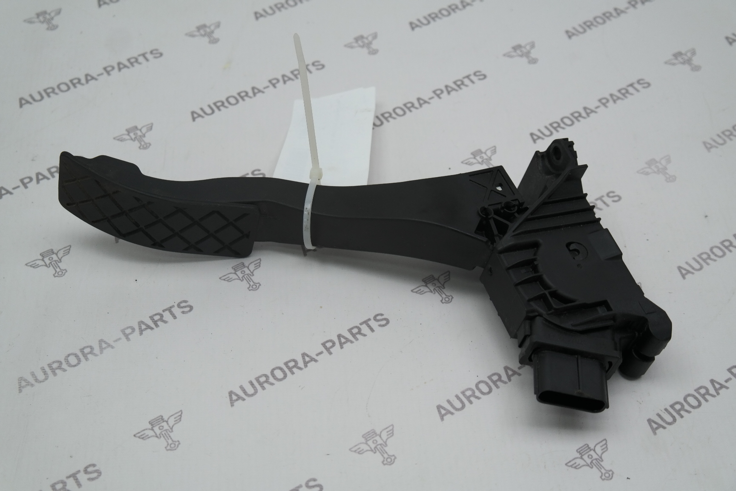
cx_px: 368
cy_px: 246
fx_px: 1145
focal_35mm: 56
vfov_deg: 24.2
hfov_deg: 35.6
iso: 200
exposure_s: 1/80
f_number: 4.5
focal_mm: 37
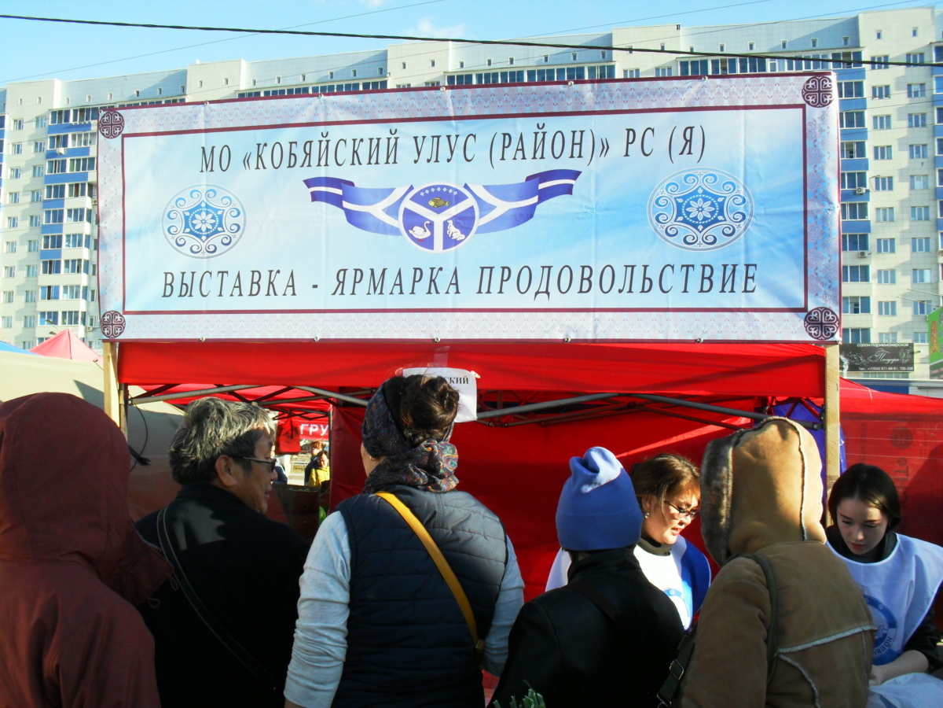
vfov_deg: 40.7
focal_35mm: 35
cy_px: 354
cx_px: 472
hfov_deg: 52.6
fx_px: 953
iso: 100
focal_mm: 6.3
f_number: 8.4
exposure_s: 1/125
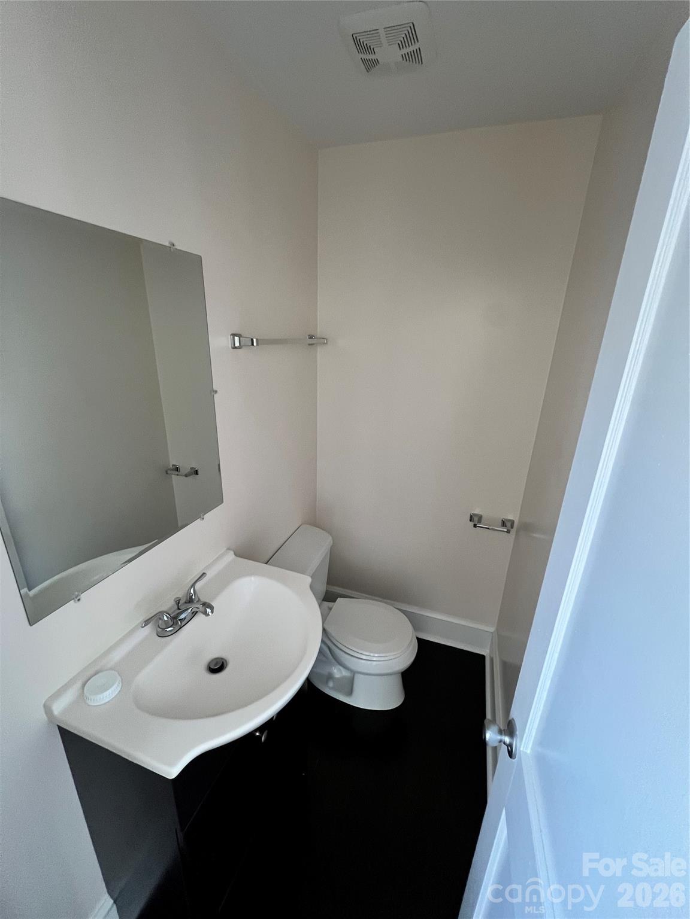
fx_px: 346
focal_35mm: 13
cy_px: 460
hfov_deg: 89.9
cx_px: 345
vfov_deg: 106.2
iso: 320
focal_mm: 1.57
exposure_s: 1/60
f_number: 1.8
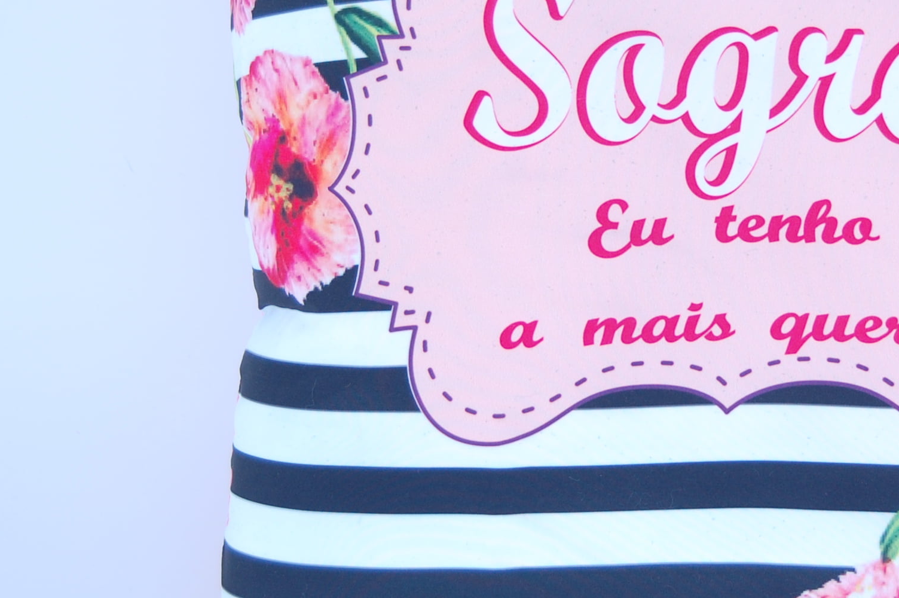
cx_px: 702
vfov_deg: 14.6
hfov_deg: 21.7
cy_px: 158
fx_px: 2320
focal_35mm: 93
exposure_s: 1/80
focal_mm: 31
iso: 200
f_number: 4.5
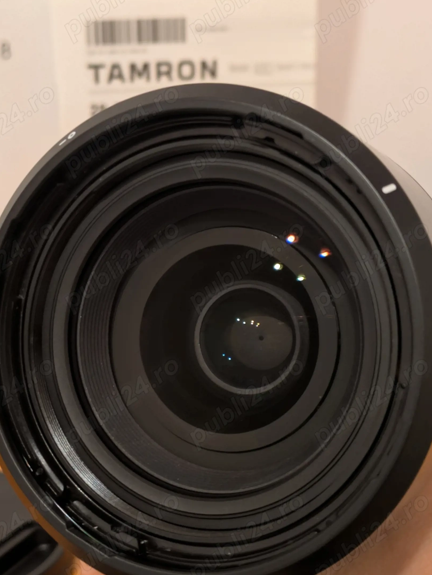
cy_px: 294
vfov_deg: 30.7
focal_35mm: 63
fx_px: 1047
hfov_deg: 23.3
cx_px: 183
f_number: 1.89
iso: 509
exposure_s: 1/25
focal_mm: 5.43
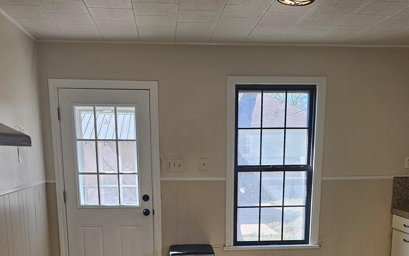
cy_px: 243
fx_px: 446
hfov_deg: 49.3
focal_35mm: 40
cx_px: 207
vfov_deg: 30.2
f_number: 1.7
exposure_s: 1/120
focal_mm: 6.3
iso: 50
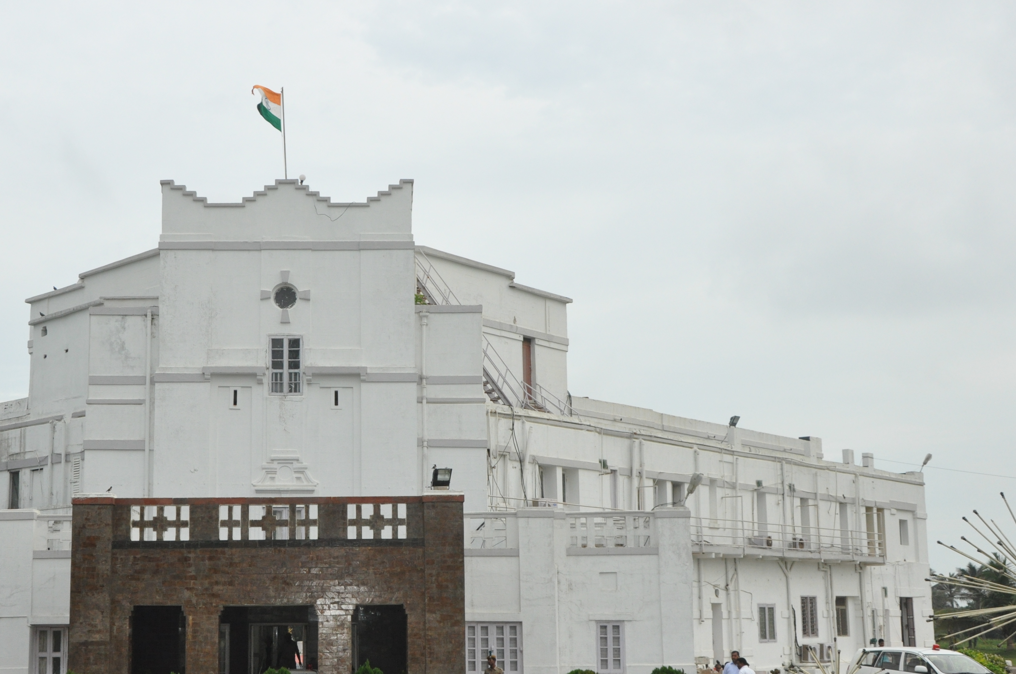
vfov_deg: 27.9
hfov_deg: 40.8
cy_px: 412
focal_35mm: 48
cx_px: 360
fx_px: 1353
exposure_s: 1/200
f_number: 7.1
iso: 800
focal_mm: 24
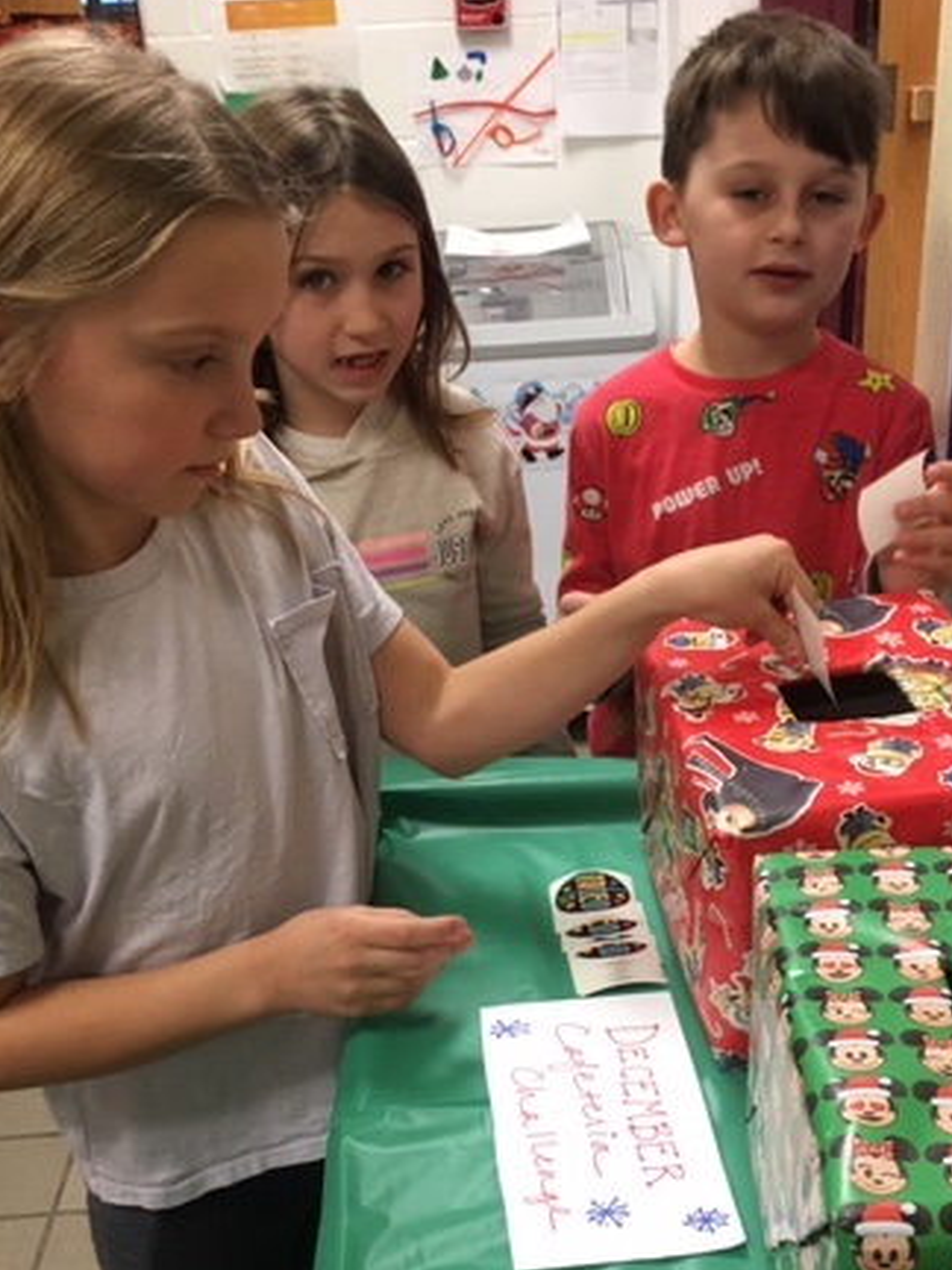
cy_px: 876
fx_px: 1577
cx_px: 561
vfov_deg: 43.1
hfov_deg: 33.5
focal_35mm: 43
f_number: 2.2
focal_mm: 4.15
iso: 50
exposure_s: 1/15
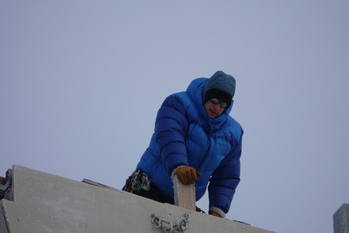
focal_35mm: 600
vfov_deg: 2.3
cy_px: 116
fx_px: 5816
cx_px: 174
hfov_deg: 3.4
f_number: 4
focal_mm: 220
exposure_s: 1/640
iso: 100
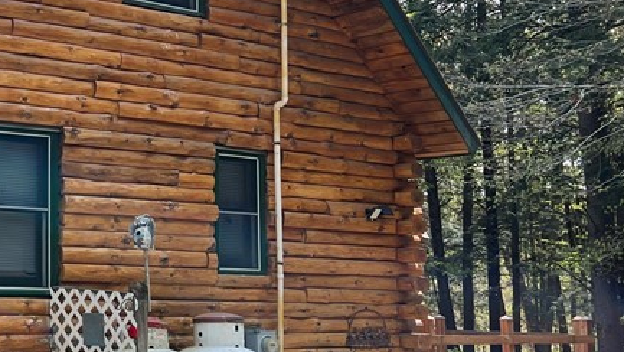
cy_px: 154
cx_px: -108
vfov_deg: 18.0
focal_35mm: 67
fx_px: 1109
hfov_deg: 27.9
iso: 50
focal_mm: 5.7
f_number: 1.5
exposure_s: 1/797
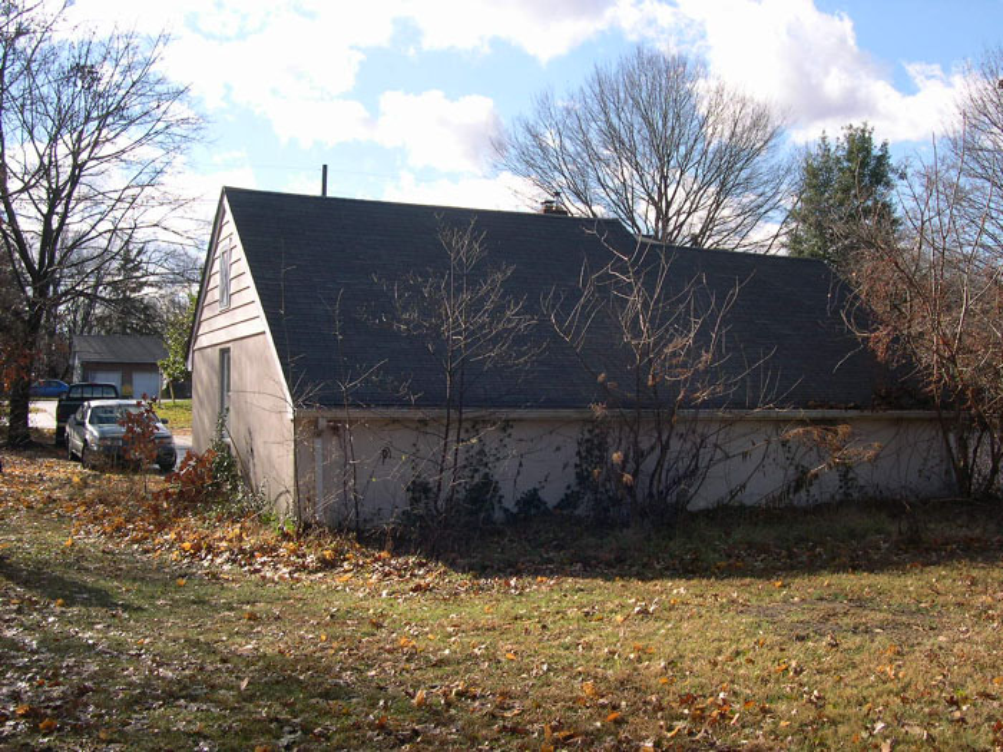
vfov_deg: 37.7
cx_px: 502
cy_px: 376
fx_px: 1101
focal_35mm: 38
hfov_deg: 49.0
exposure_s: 1/114
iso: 100
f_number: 7.6
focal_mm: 8
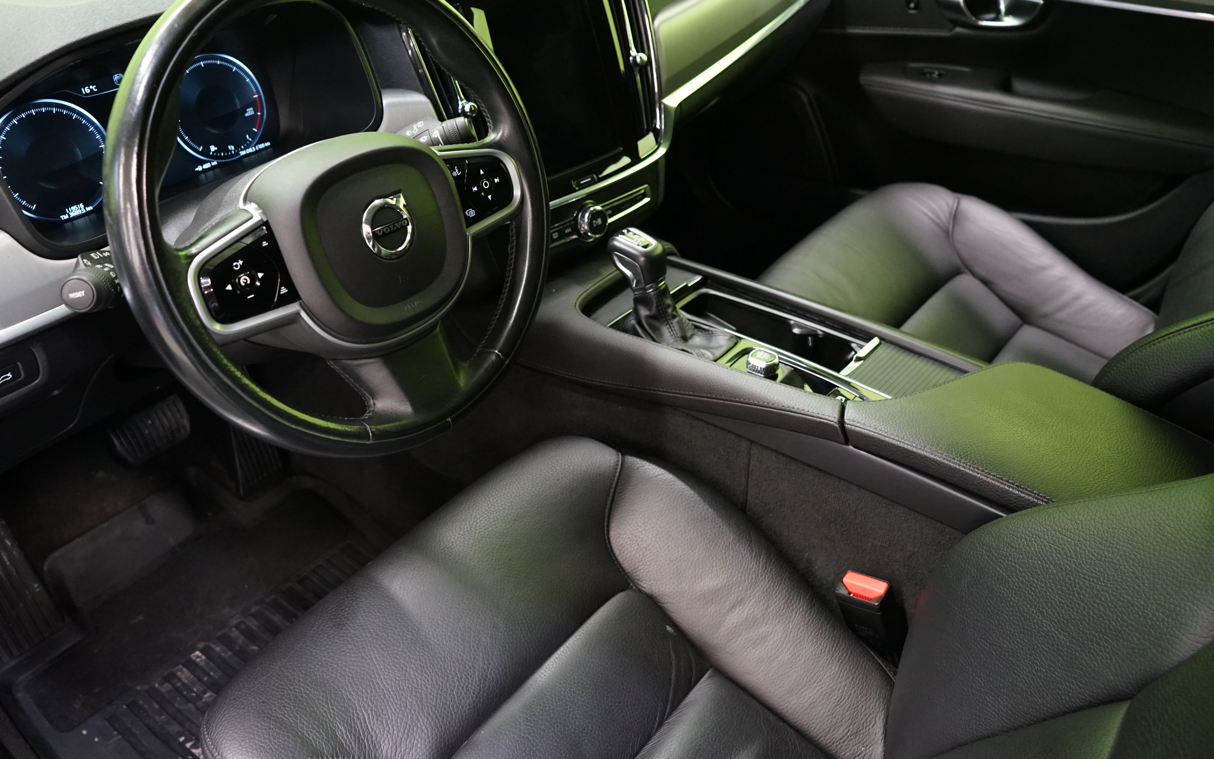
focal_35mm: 29
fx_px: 959
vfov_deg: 43.1
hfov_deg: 64.6
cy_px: 352
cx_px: 597
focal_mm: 28
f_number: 5
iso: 3200
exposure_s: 1/20
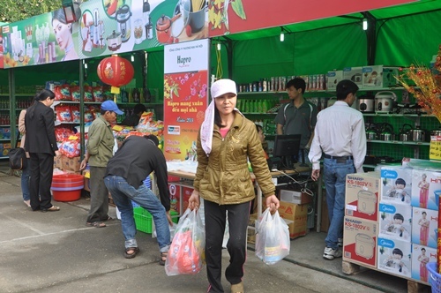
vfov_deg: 34.1
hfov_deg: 49.6
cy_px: 146
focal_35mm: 39
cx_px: 220
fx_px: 477
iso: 200
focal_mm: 26
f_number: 6.3
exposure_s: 1/160
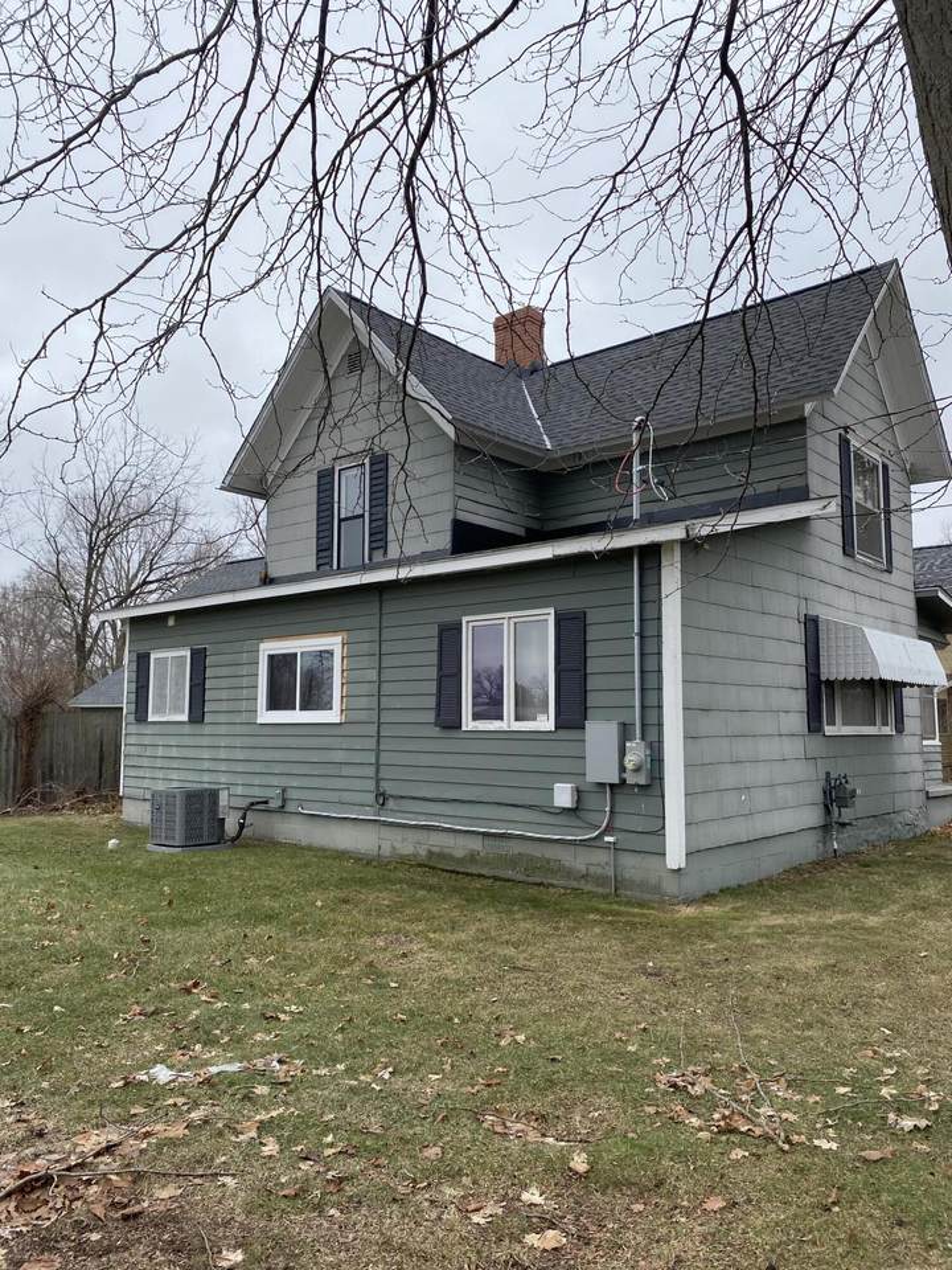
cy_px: 635
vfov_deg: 67.3
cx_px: 476
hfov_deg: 53.1
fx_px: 953
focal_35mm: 26
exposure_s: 1/733
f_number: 1.8
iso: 32
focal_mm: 4.25
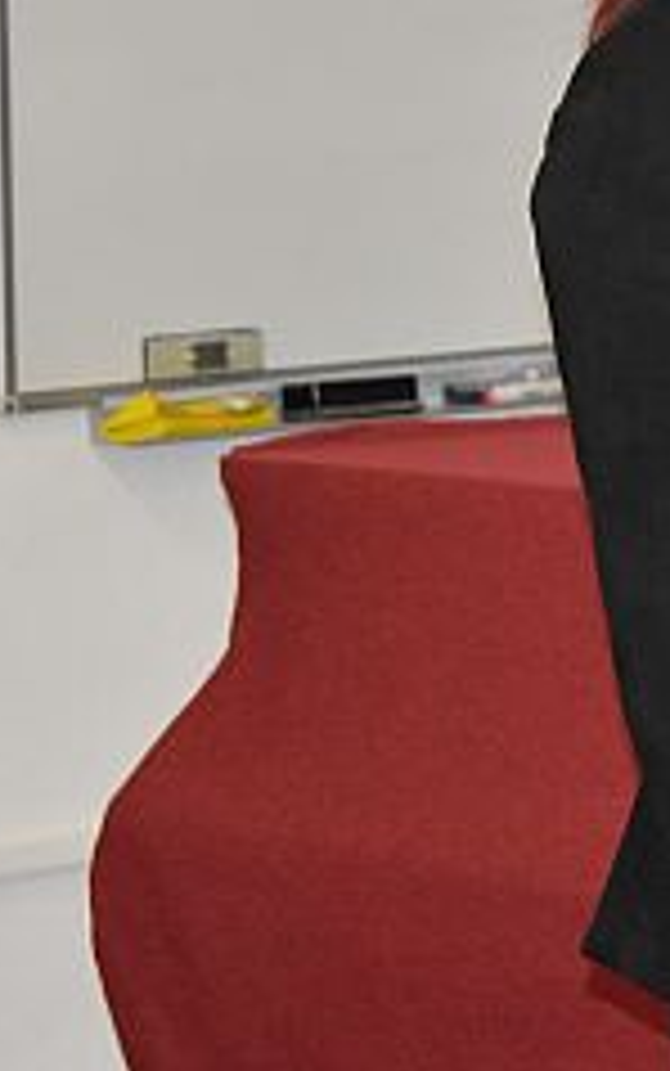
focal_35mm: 226
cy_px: 128
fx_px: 6606
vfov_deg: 9.2
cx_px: 1367
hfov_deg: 5.7
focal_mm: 55
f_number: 5.6
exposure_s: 1/125
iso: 1600
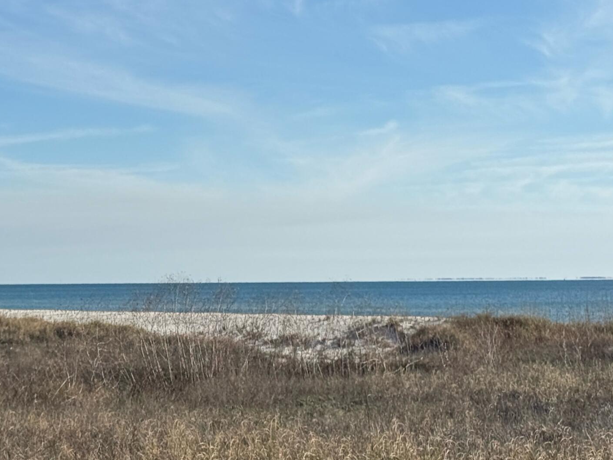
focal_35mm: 102
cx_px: 145
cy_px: 292
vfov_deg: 14.5
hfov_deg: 19.1
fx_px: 1806
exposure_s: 1/7874
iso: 80
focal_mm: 6.76
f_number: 1.78
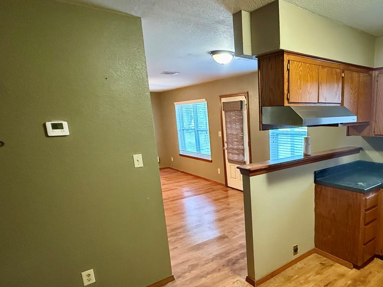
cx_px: 282
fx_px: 266
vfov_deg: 56.4
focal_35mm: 24
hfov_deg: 67.6
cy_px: 172
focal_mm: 2.22
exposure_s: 1/60
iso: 1250
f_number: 2.2
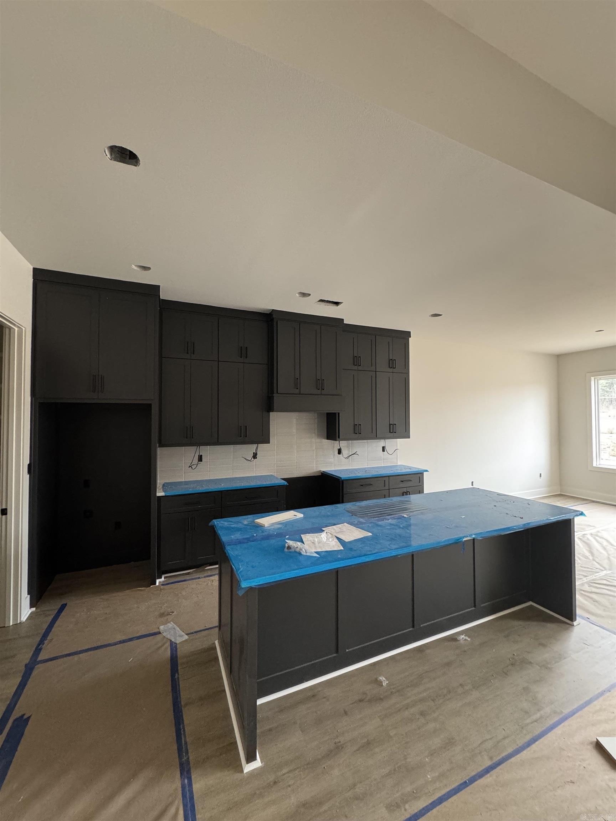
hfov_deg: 85.7
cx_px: 308
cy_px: 410
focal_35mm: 14
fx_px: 332
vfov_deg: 102.1
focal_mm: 2.22
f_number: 2.2
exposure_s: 1/60
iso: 640
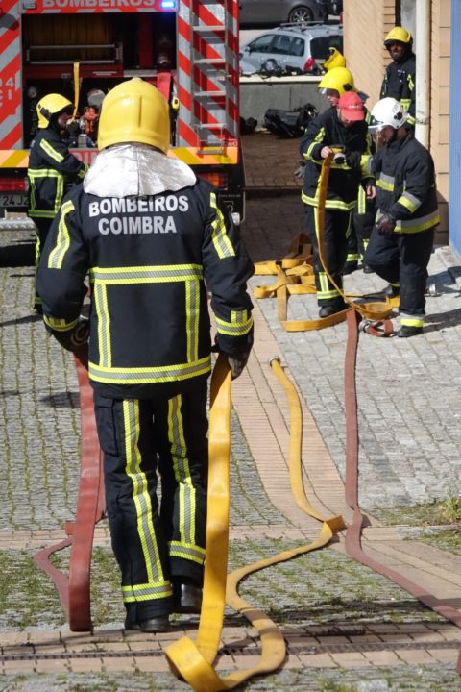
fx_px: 3669
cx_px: 230
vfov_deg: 10.8
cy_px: 346
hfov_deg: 7.2
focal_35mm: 191
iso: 2000
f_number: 5.6
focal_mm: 69.95
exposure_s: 1/1250
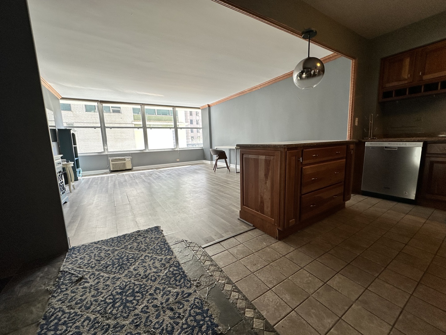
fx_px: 180
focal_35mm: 14
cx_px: 223
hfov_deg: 102.1
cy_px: 168
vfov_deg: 85.7
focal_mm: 2.22
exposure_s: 1/99
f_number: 2.2
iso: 80
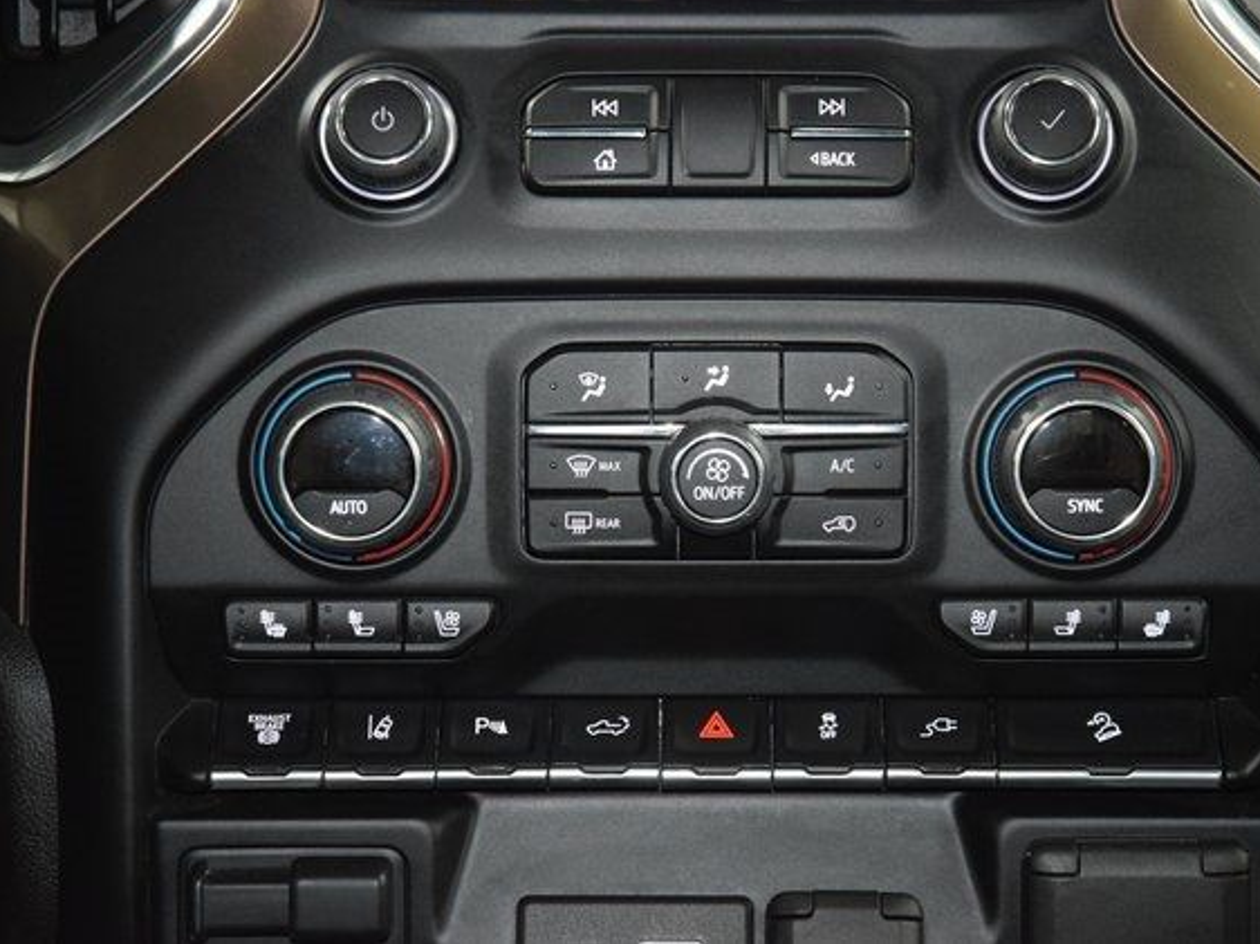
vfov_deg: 12.9
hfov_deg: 17.1
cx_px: 711
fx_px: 4184
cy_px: 468
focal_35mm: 115
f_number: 4.5
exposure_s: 1/25
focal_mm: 70
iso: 3200
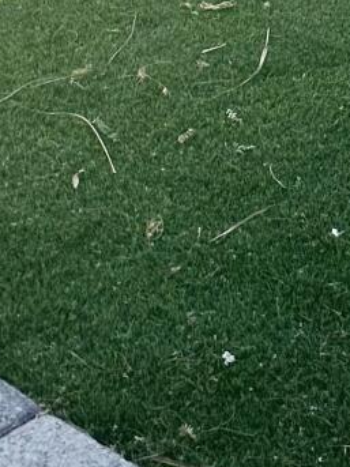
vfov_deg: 12.3
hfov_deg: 10.3
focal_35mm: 140
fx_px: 1889
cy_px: -492
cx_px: 477
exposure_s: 1/3247
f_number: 1.78
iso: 80
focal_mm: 6.86
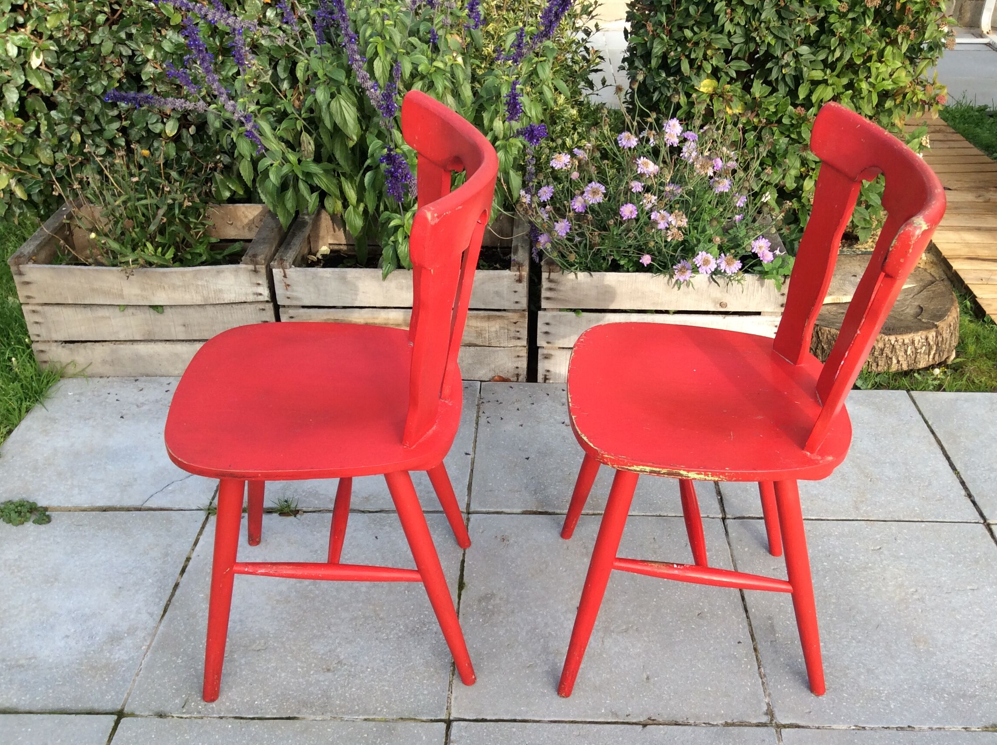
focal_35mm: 36
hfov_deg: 51.4
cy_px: 406
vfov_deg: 39.5
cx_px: 527
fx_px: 1035
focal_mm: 3.3
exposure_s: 1/347
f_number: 2.4
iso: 32
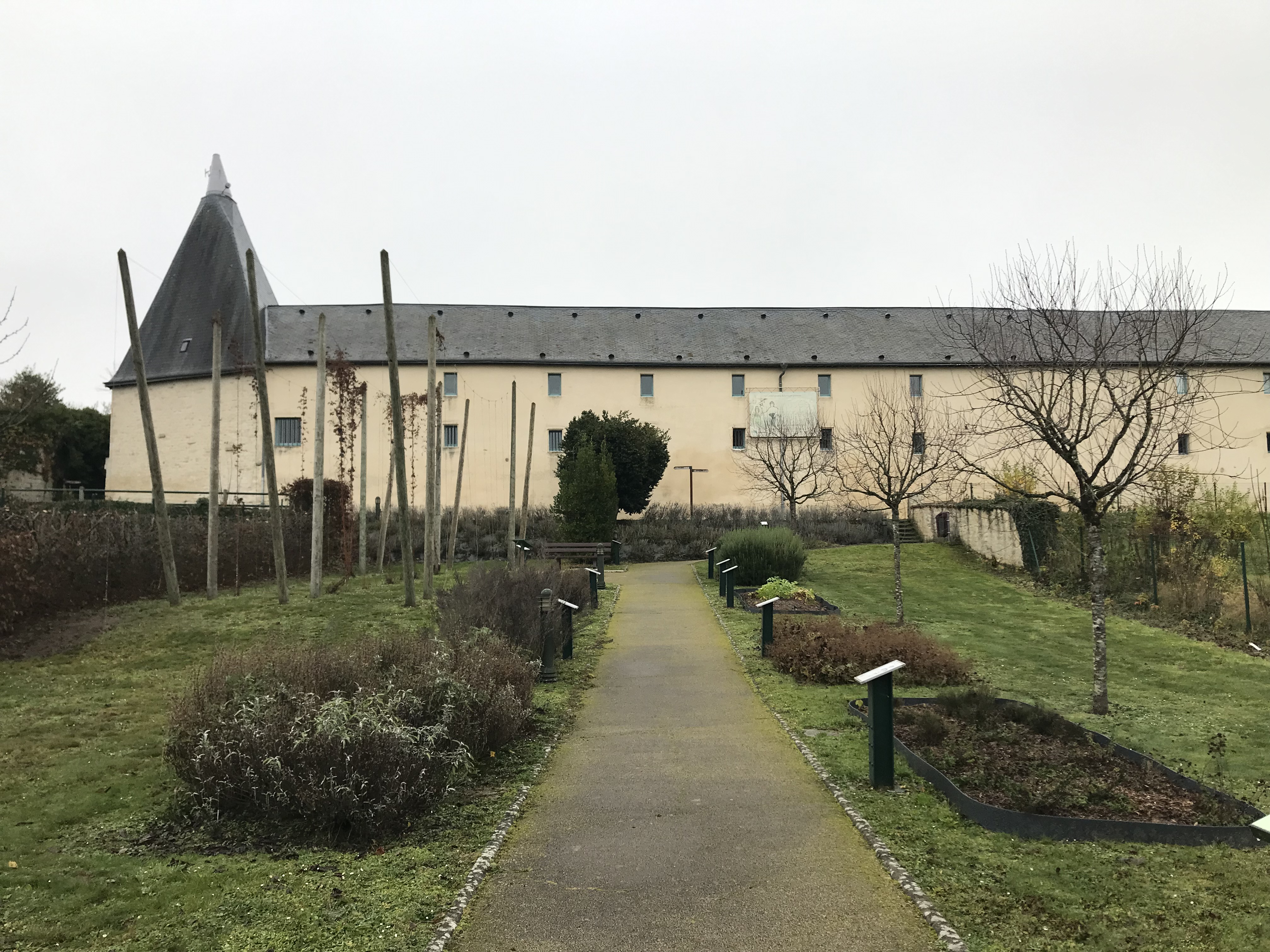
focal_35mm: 28
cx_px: 635
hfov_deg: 63.4
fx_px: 1027
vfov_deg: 49.7
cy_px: 476
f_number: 1.8
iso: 20
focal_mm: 3.99
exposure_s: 1/173
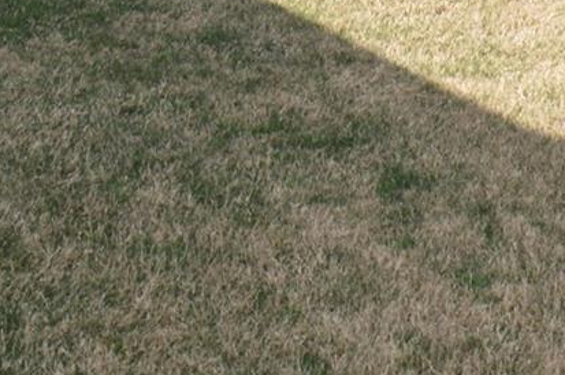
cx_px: 260
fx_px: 2100
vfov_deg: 9.2
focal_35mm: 134
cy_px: -508
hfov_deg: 15.3
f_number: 8
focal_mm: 18
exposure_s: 1/125
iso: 100
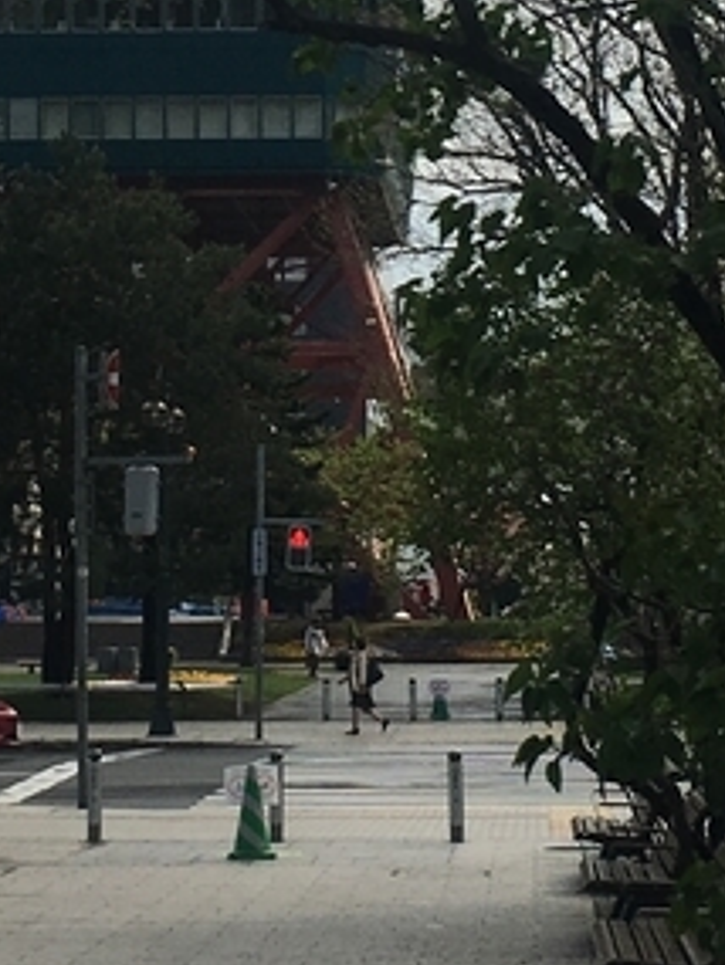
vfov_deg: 15.9
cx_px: 278
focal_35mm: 122
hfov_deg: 12.1
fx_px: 3404
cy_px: 24
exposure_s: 1/2481
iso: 25
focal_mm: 4.15
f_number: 2.2
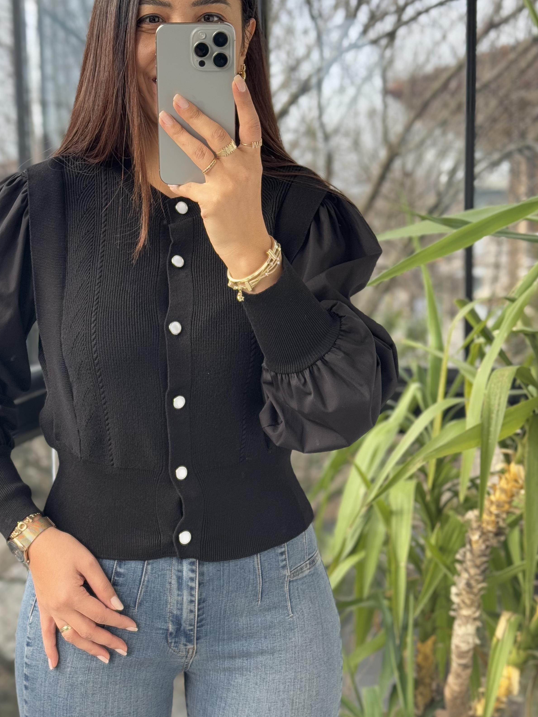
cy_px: 340
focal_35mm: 61
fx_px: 1264
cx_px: 197
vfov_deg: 31.7
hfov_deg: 24.0
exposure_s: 1/235
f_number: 1.78
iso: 64
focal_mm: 6.76
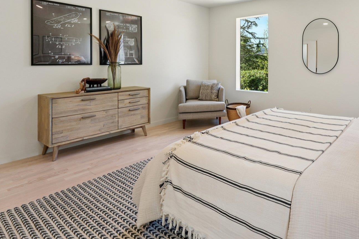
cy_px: 63
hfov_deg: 73.0
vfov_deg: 54.9
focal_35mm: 22
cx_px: 270
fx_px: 219
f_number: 8
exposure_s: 1/160
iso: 640
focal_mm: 14
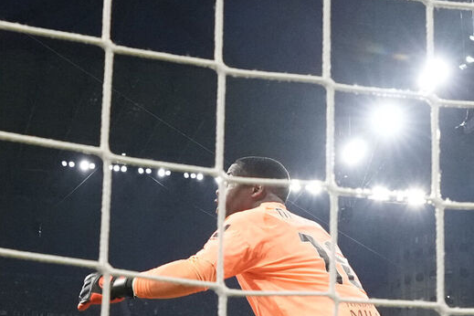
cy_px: 274
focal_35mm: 37
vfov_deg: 34.3
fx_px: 487
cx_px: 58
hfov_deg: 47.3
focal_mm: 16
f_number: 3.5
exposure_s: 1/1000
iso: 3200
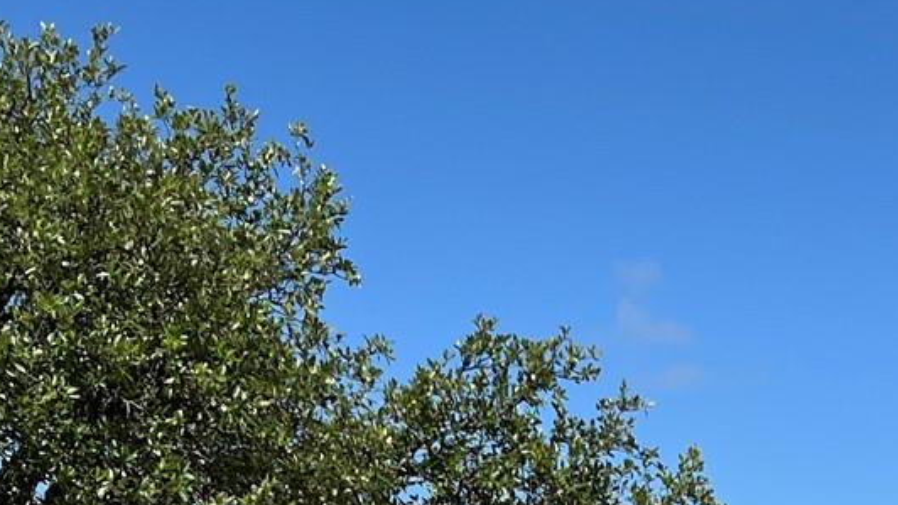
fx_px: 2595
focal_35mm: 109
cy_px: 790
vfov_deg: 10.7
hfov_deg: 19.5
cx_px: 677
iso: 50
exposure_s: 1/5319
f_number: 1.5
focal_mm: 5.7
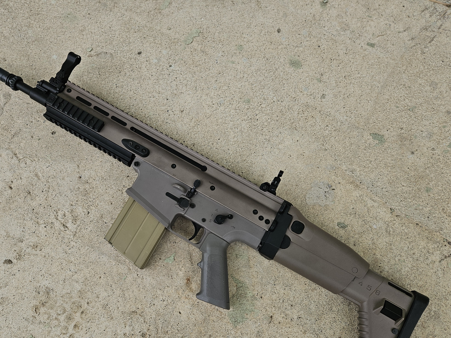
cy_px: 199
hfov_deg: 63.1
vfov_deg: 49.5
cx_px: 191
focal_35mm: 28
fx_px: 365
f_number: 1.8
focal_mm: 5.4
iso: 80
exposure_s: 1/100
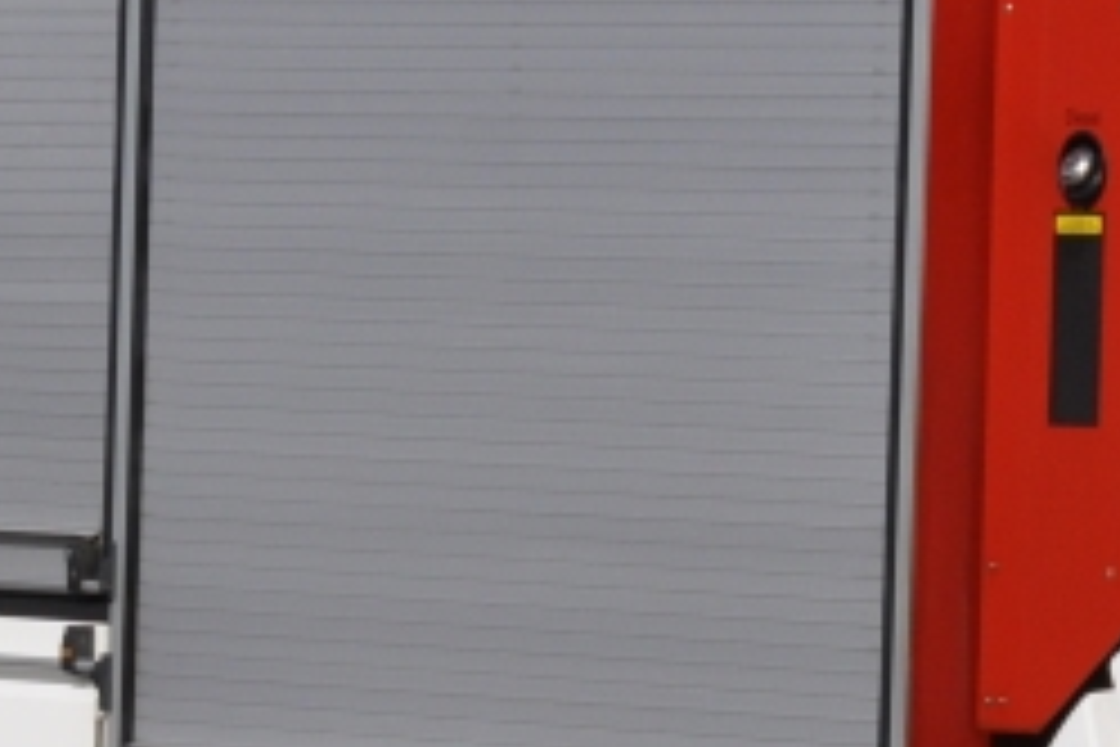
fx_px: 11790
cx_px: 1147
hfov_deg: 5.4
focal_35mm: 379
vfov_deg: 3.6
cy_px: 446
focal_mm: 70
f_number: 10
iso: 500
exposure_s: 1/1600
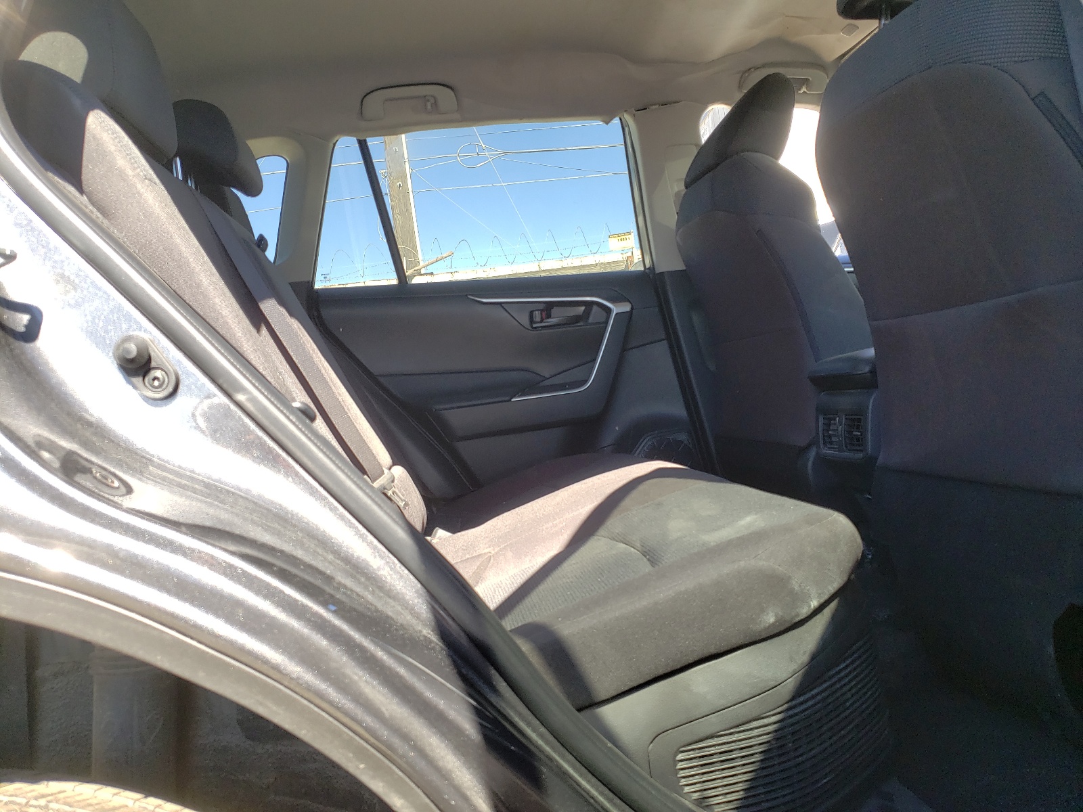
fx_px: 813
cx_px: 542
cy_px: 406
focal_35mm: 26
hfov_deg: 67.3
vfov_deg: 53.1
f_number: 1.5
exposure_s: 1/323
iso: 50
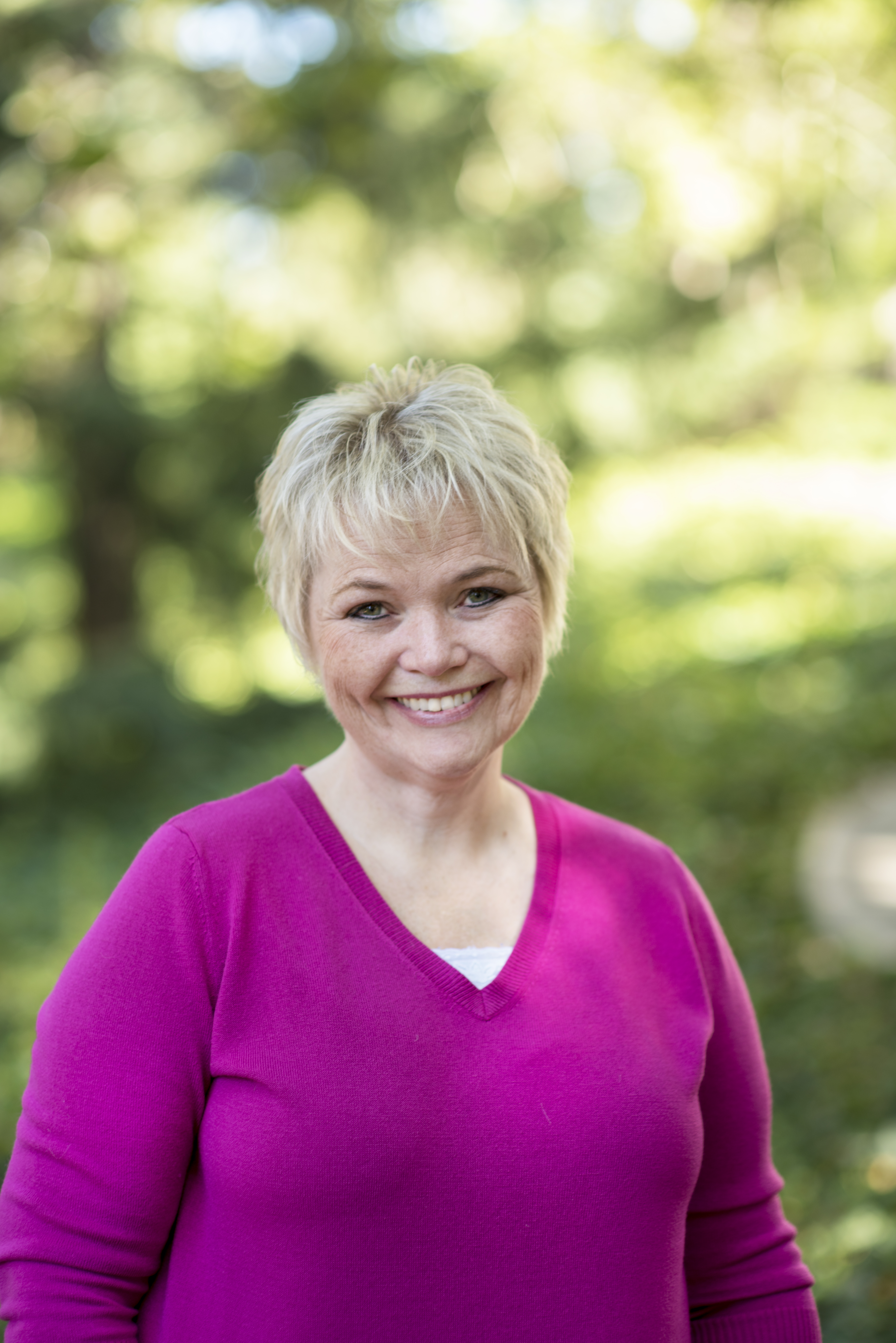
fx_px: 3171
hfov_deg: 16.1
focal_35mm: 85
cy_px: 672
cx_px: 448
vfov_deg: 23.9
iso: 125
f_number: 2
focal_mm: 85
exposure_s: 1/125
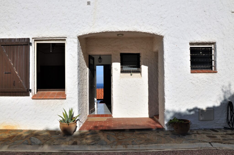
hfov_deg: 67.4
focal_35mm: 27
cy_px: 78
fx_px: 175
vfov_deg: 47.8
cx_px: 117
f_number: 16
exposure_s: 1/250
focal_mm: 18
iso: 200
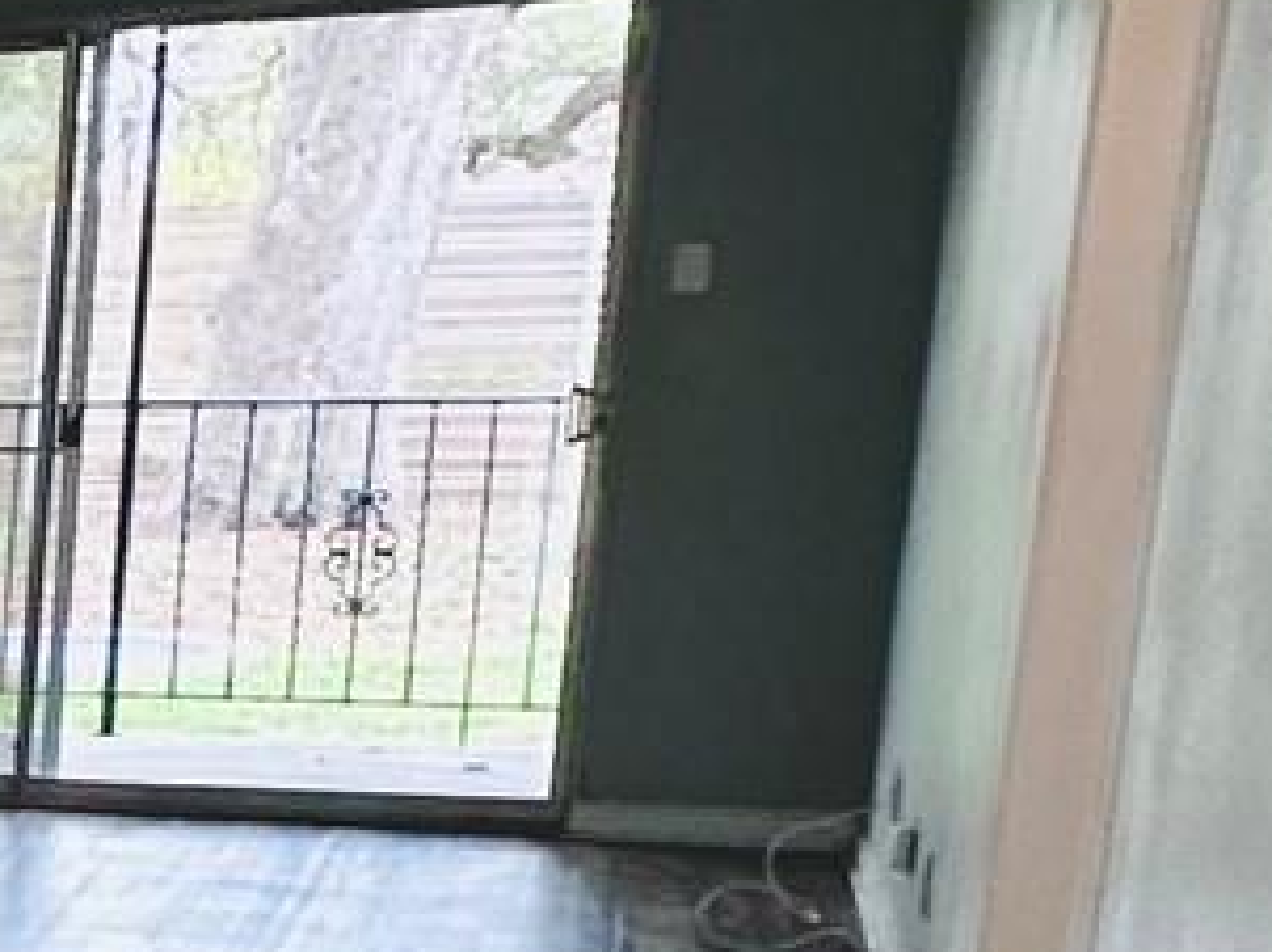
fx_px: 3488
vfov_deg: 15.2
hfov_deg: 14.0
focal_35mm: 95
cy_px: 1015
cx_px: -1832
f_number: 2.2
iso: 160
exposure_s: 1/60
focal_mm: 2.22
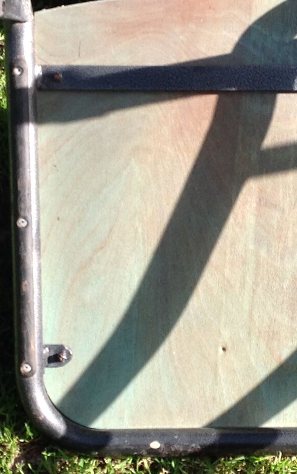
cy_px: 262
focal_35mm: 104
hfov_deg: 12.6
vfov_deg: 20.0
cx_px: 196
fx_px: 1347
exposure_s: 1/540
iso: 50
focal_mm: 4.28
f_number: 2.4
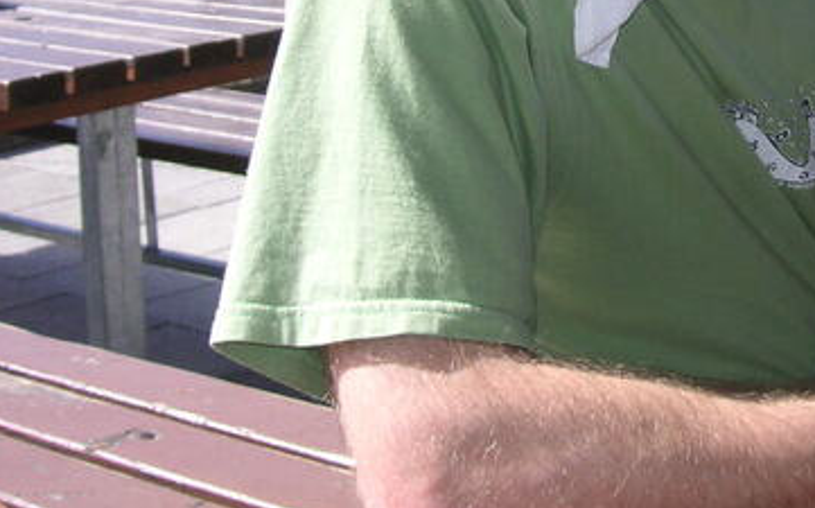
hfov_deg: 23.3
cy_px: -36
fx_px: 1931
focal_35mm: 87
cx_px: 700
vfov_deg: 14.7
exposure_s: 1/350
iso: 50
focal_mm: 6.1
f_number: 2.8
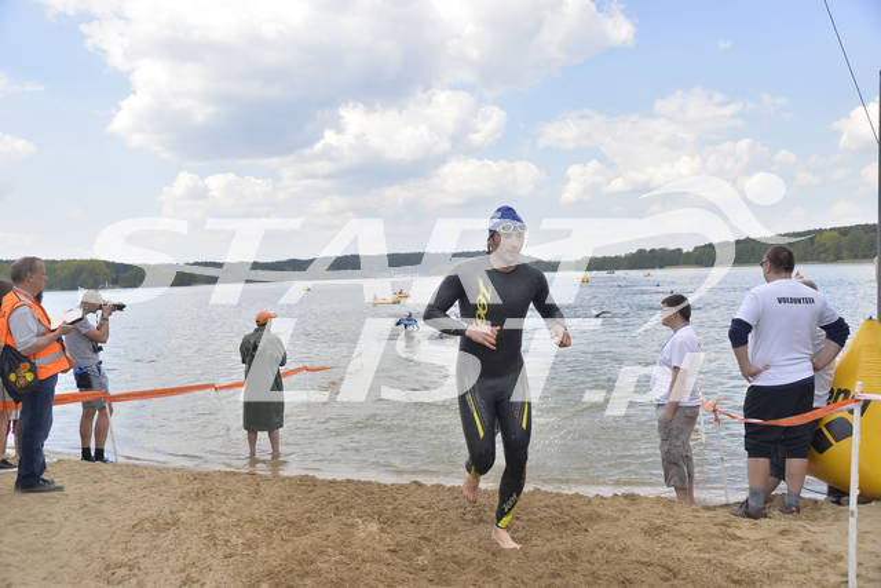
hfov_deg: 58.7
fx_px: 783
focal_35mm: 32
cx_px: 440
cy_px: 294
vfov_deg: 41.1
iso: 400
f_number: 5.6
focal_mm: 32
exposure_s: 1/1600
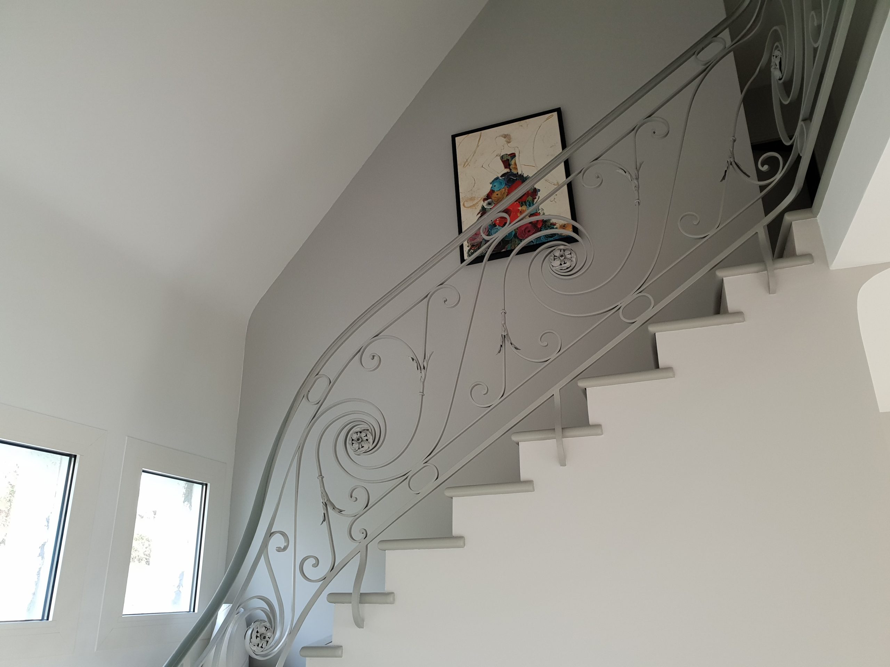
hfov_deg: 67.3
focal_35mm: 26
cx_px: 445
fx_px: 668
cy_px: 334
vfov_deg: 53.1
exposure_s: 1/50
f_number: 2.4
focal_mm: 4.3
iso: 160
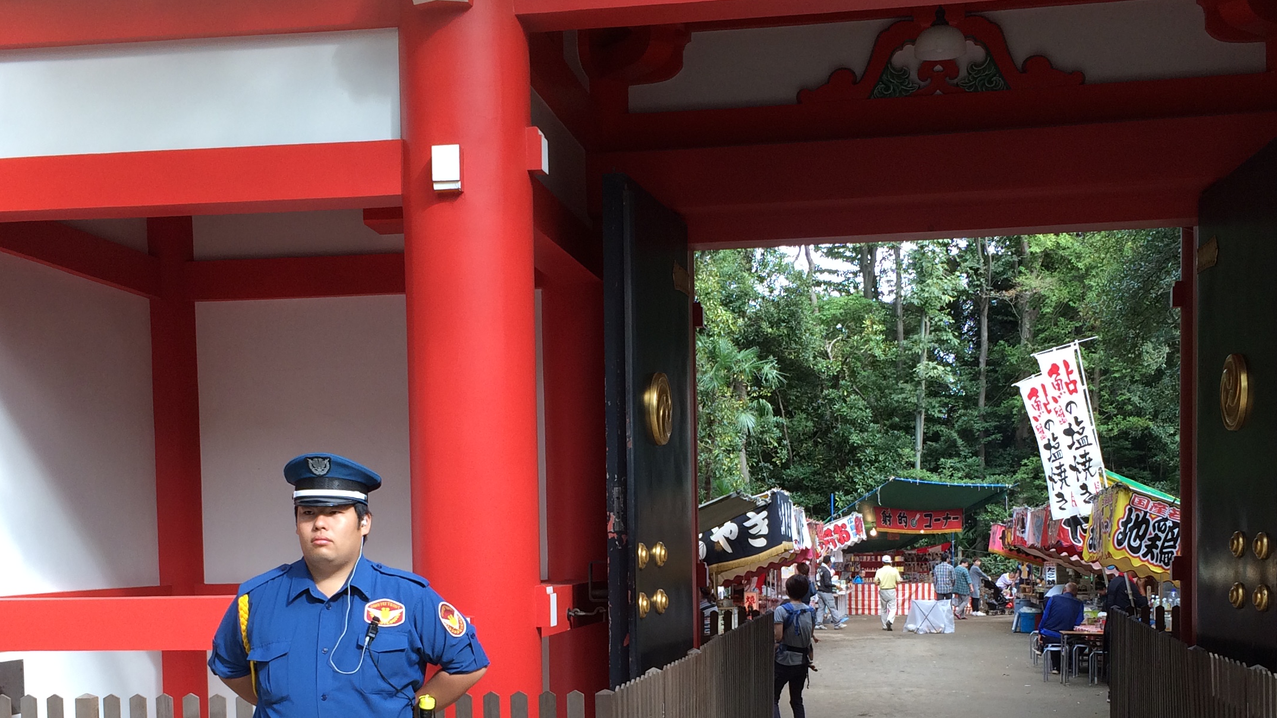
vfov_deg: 24.3
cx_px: 644
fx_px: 1625
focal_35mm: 48
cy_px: 621
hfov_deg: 42.9
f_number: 2.2
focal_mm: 4.15
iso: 32
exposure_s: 1/120
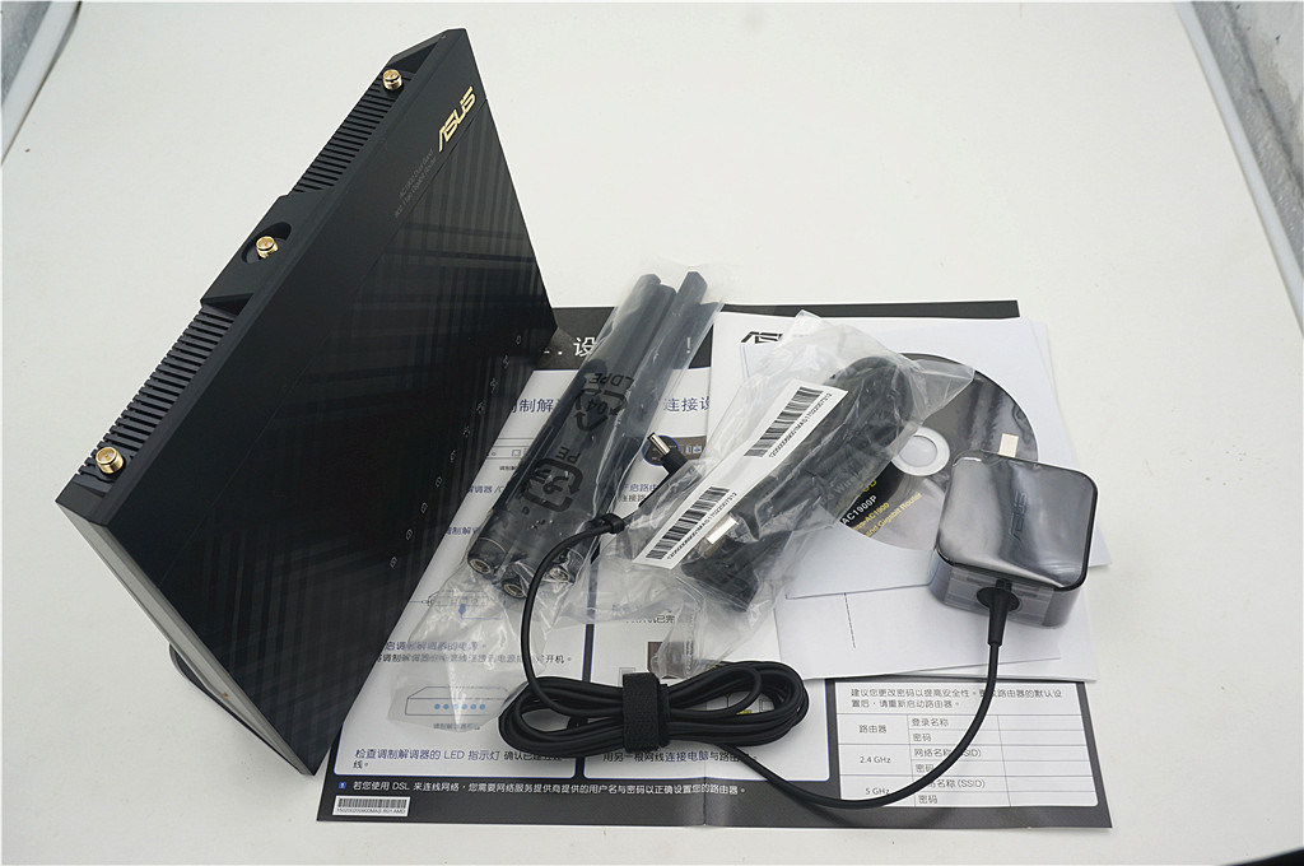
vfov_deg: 36.8
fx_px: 1302
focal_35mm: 36
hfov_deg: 53.2
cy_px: 433
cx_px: 652
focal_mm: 24
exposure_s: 1/50
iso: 100
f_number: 9
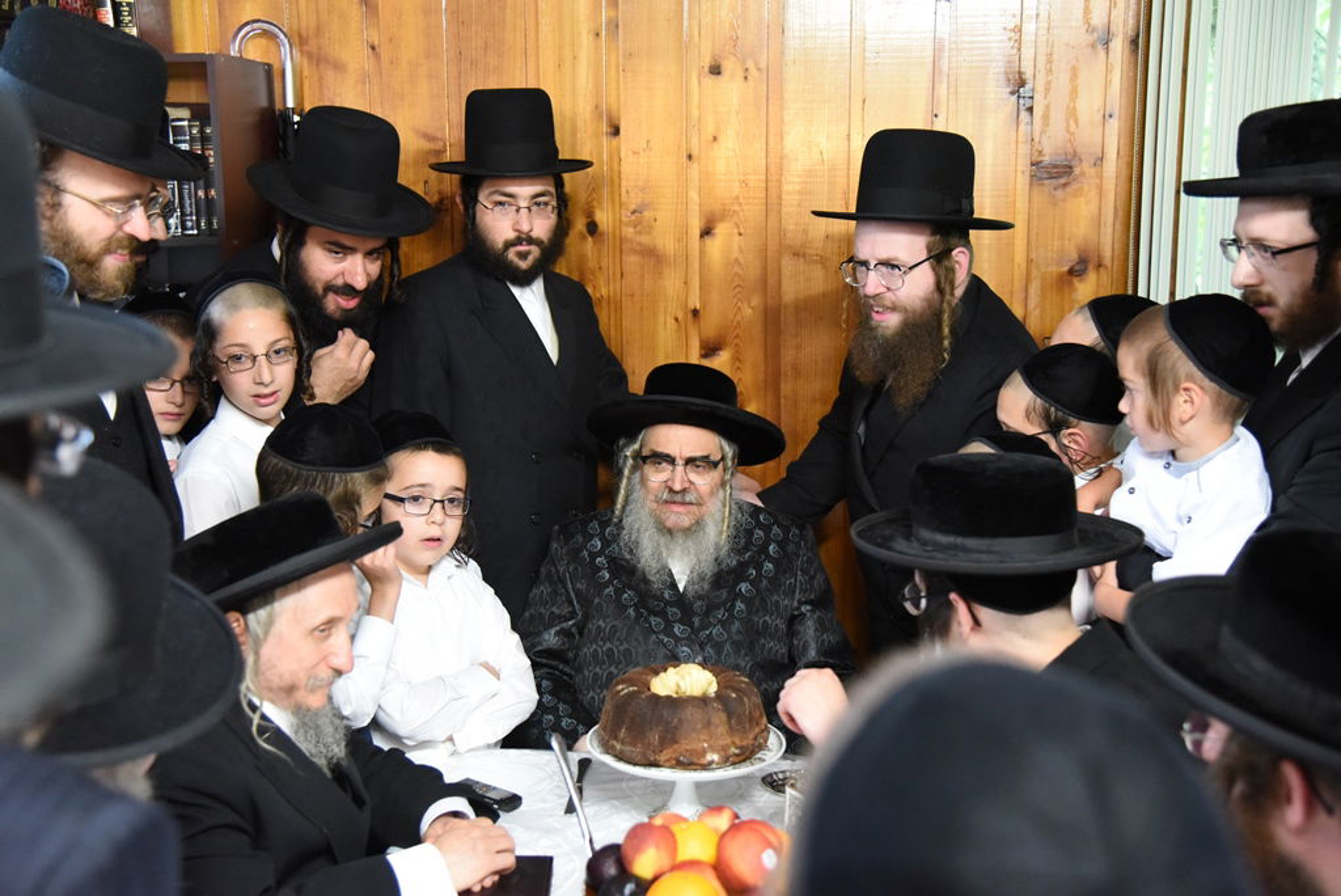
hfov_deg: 44.5
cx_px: 670
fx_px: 1640
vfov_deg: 30.6
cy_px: 448
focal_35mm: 44
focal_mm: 44
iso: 8000
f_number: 4
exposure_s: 1/80
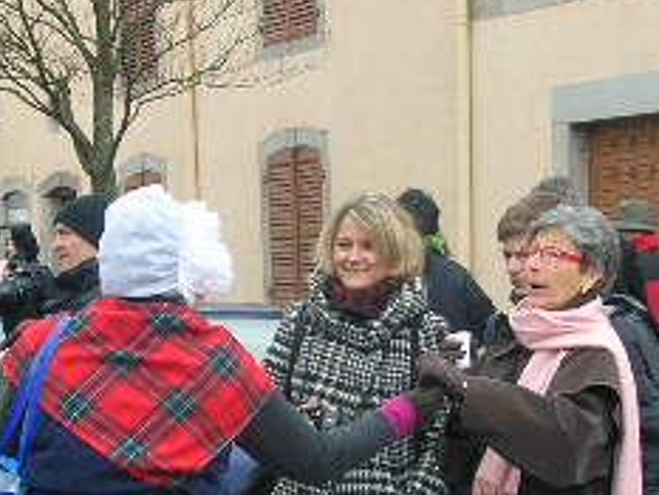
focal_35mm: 96
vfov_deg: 15.3
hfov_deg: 20.4
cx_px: 308
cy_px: 436
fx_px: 1829
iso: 50
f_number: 2.8
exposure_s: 1/173
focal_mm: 5.8
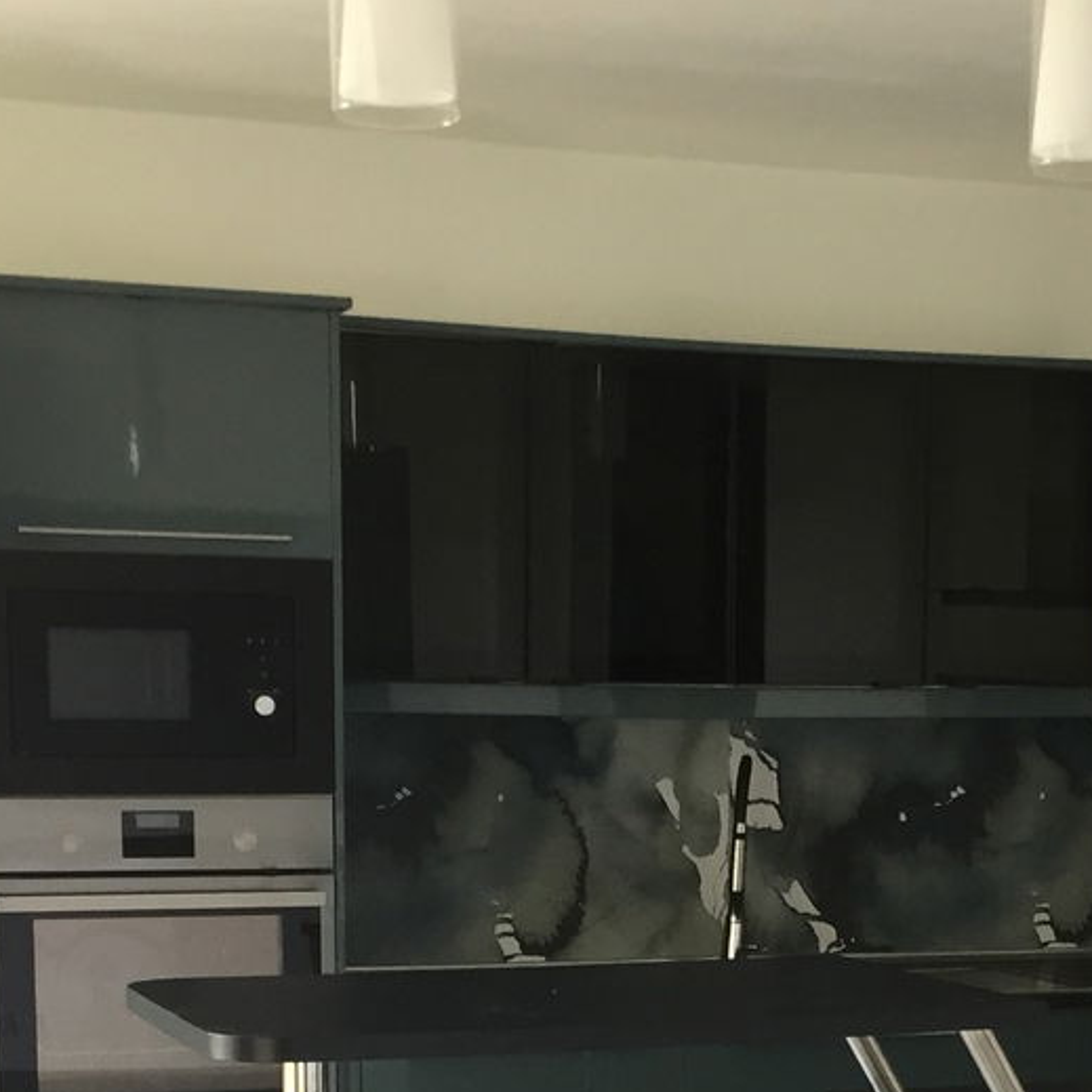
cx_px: 747
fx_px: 2820
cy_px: 1138
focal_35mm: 79
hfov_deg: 21.8
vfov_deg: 21.0
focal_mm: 4.15
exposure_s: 1/33
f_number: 2.2
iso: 80
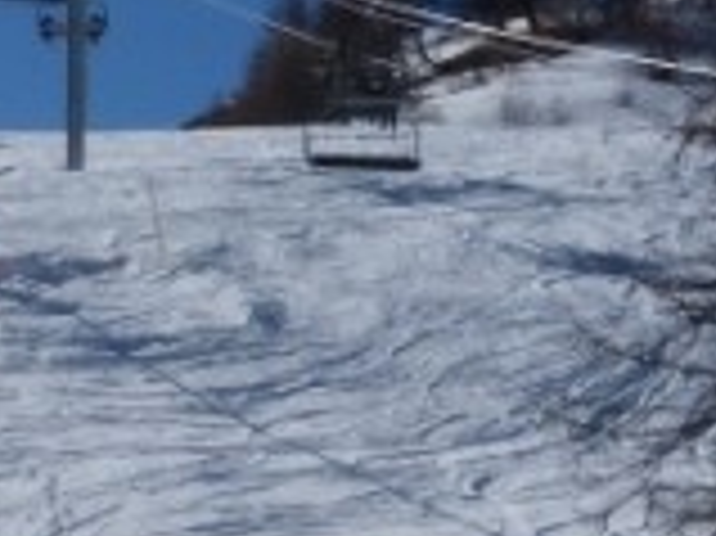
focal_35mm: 161
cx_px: -473
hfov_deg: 11.6
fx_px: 3328
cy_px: 99
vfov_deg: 9.2
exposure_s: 1/2000
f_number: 5.6
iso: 100
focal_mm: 4.5
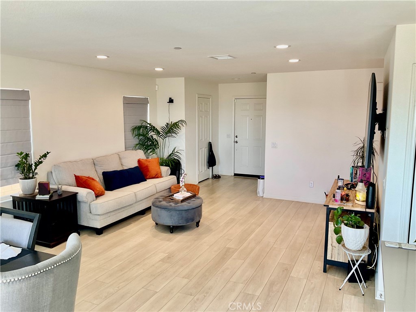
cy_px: 156
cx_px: 208
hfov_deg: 61.7
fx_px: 349
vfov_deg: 48.2
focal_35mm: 29
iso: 40
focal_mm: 3
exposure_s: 1/60
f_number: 1.8
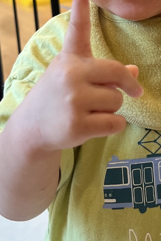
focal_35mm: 82
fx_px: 550
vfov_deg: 23.9
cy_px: 12
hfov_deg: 16.4
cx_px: 144
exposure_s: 1/112
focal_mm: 5.7
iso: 125
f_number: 1.5
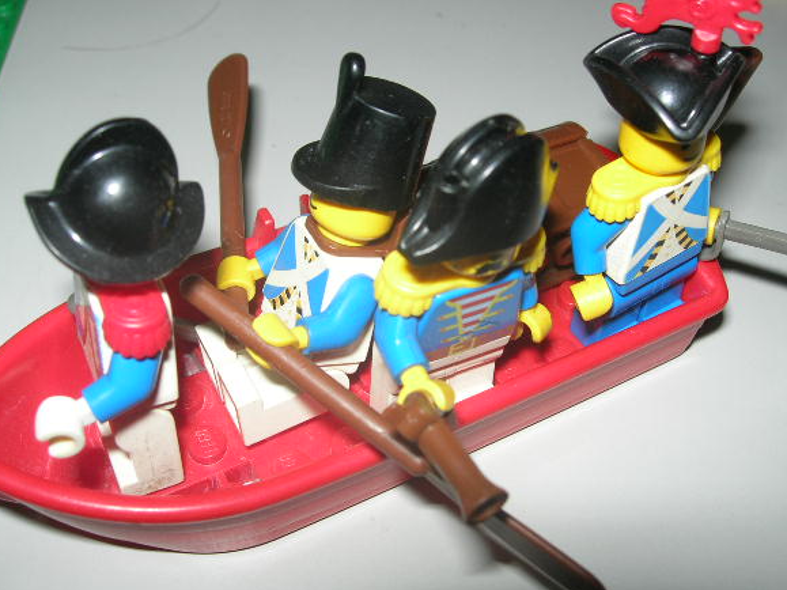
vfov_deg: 34.3
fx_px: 955
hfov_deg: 44.8
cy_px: 303
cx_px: 397
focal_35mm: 42
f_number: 4.8
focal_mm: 7.8
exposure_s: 1/60.1
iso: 64
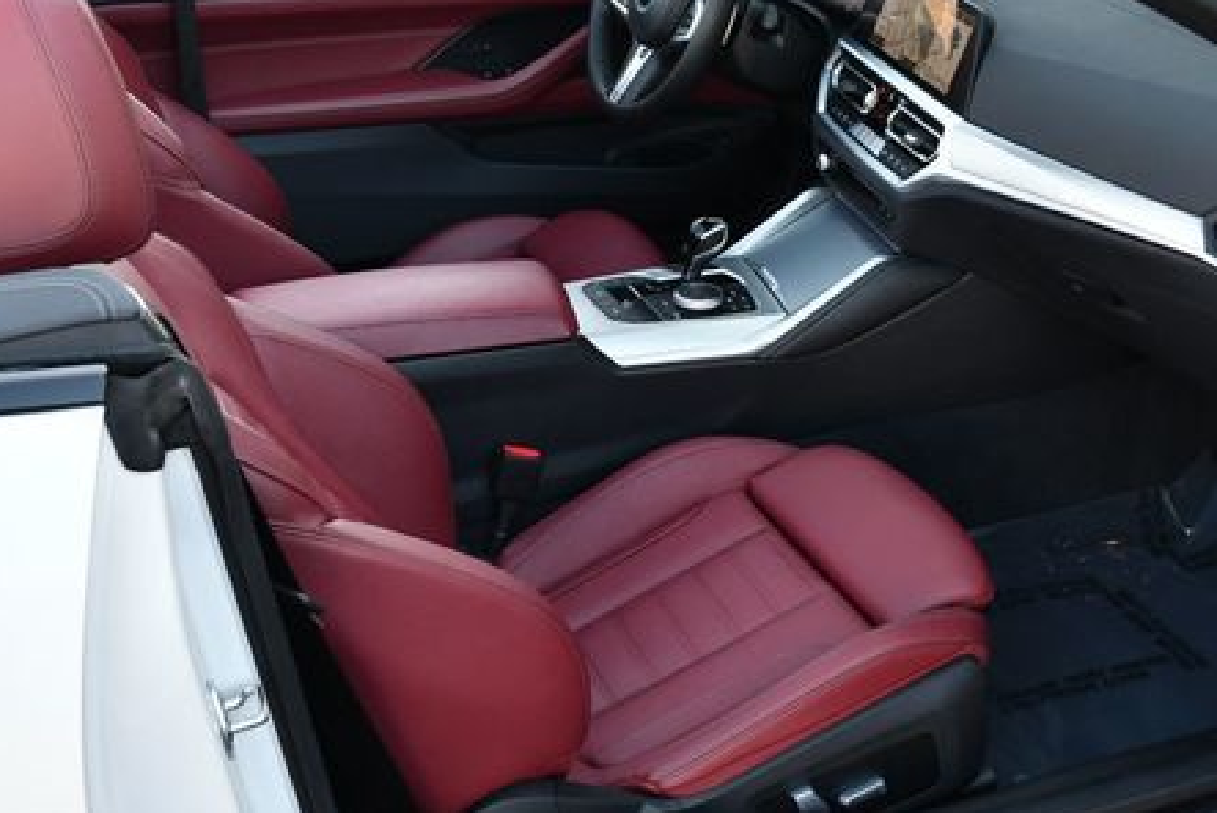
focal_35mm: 52
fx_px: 1759
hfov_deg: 38.2
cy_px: 363
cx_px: 602
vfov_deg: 26.0
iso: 400
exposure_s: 1/250
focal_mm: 18
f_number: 4
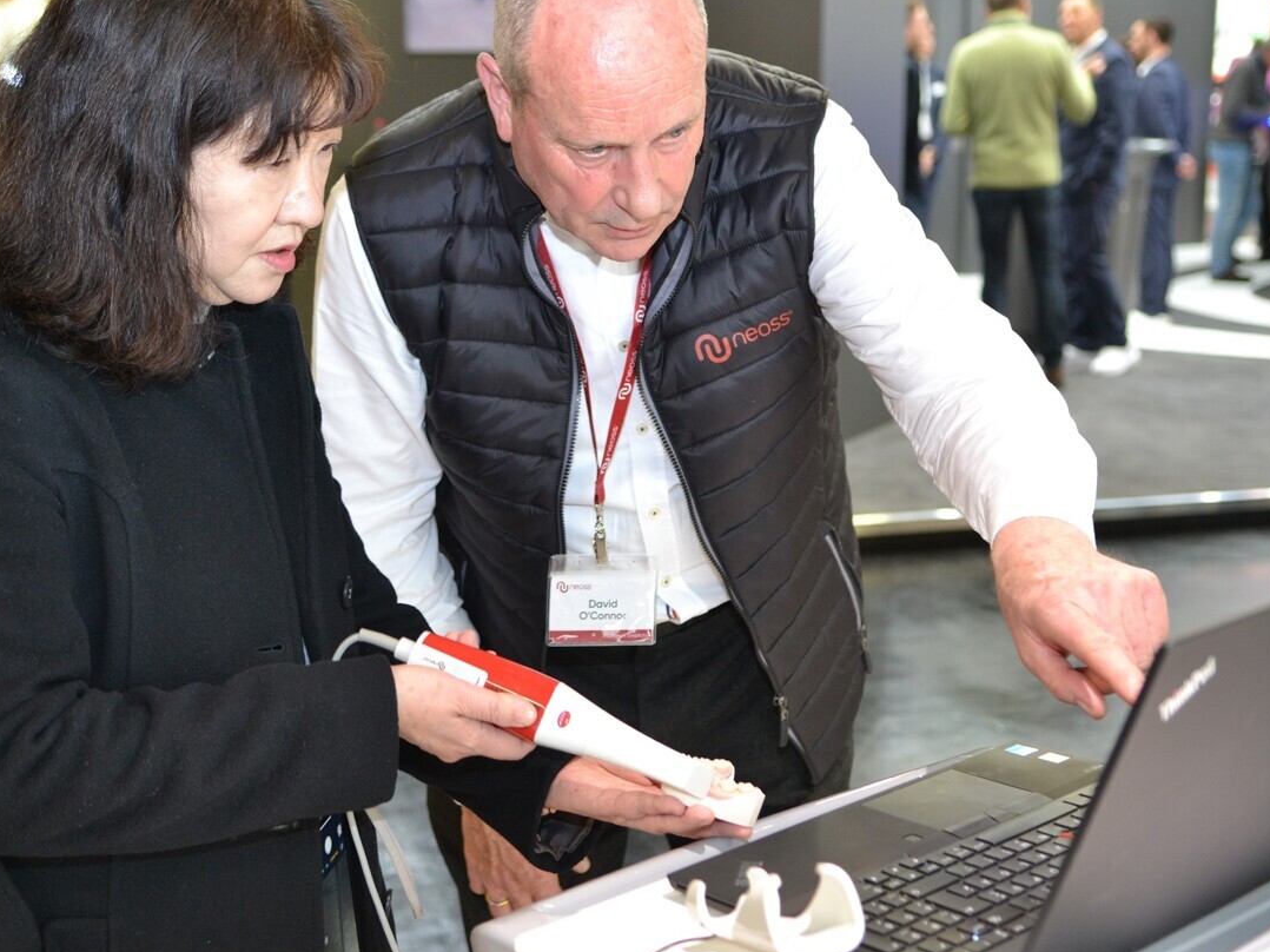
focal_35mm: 53
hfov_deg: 36.2
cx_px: 602
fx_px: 1944
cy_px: 438
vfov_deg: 27.5
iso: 560
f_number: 2.8
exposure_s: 1/60
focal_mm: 30
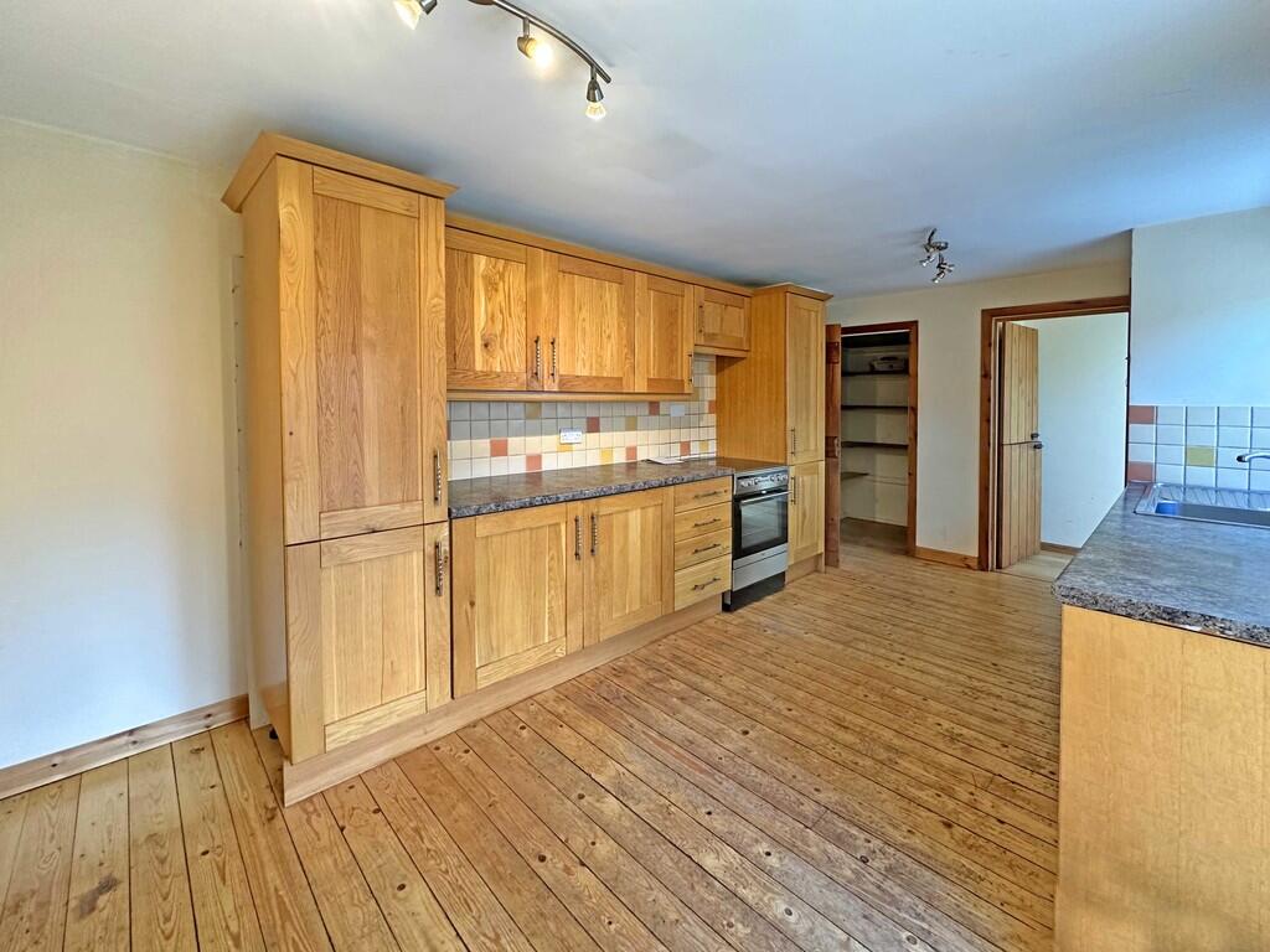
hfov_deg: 102.1
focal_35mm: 14
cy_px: 476
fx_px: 514
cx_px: 635
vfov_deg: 85.7
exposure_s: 1/76
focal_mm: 2.22
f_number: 2.2
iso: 320
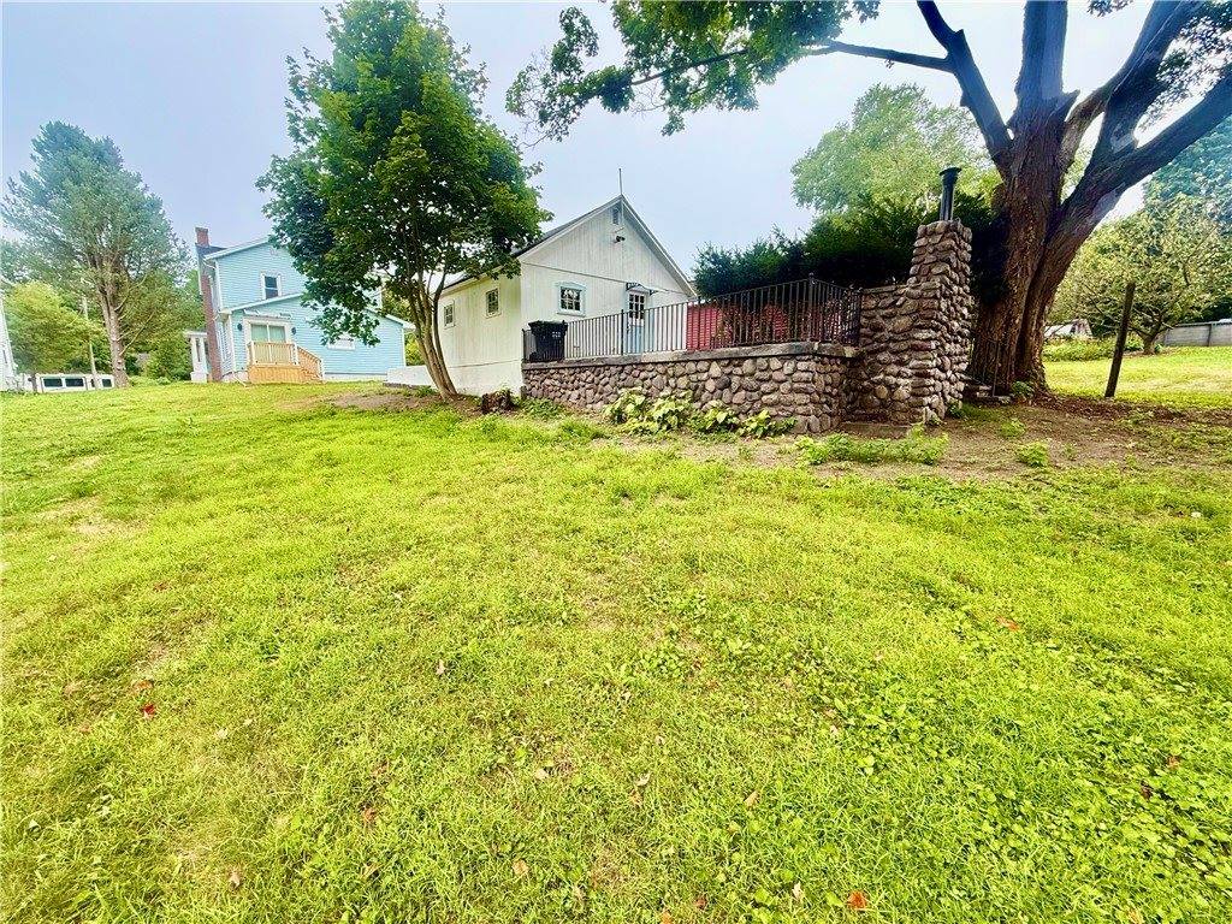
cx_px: 616
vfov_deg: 85.7
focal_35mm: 14
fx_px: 498
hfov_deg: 102.1
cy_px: 462
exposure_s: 1/99
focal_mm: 2.22
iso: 50
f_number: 2.2
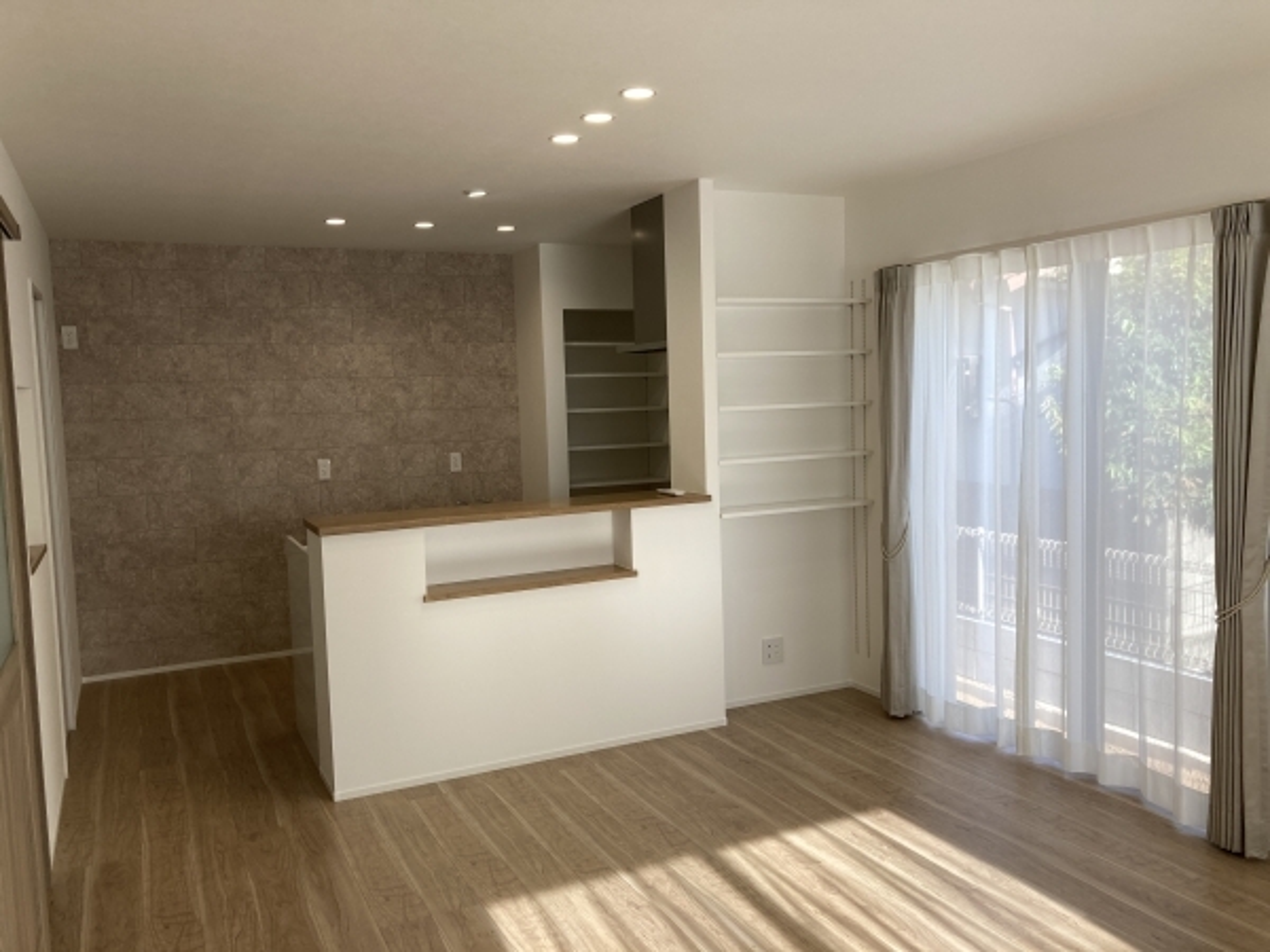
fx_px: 1027
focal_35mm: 28
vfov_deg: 49.7
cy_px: 476
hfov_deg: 63.4
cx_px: 635
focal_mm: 4
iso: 32
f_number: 1.8
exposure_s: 1/120
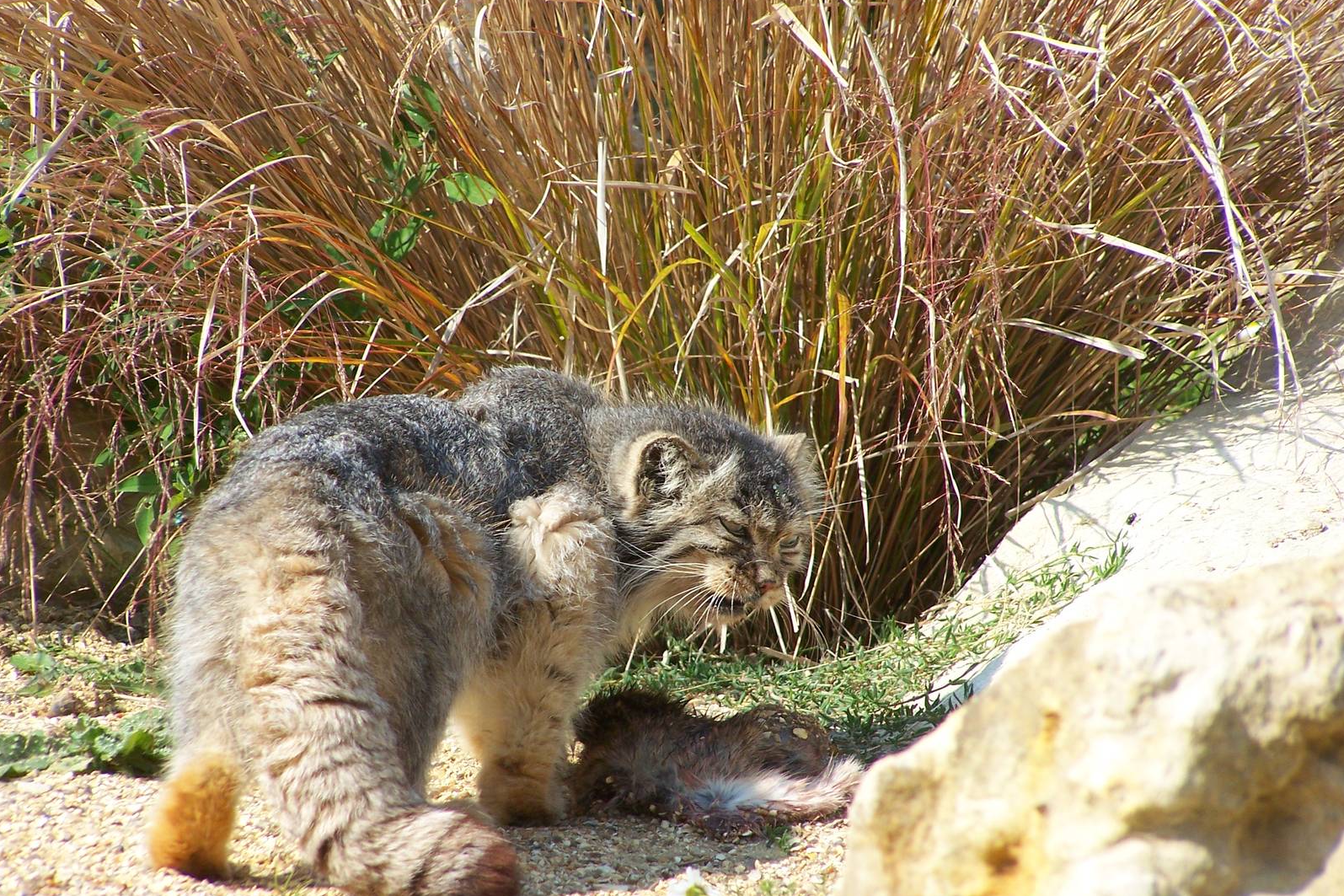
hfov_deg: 6.2
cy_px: 496
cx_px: 672
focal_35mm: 331
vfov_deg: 4.2
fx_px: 12355
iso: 100
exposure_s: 1/800
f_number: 3.4
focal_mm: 52.6
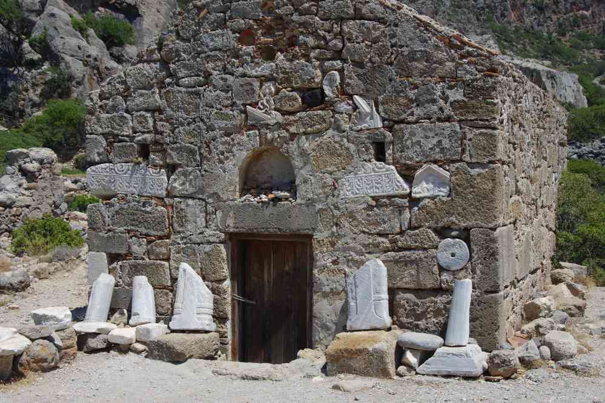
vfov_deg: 27.5
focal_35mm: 49
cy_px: 202
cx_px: 302
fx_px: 823
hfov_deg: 40.3
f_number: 11
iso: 200
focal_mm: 32.5
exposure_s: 1/100
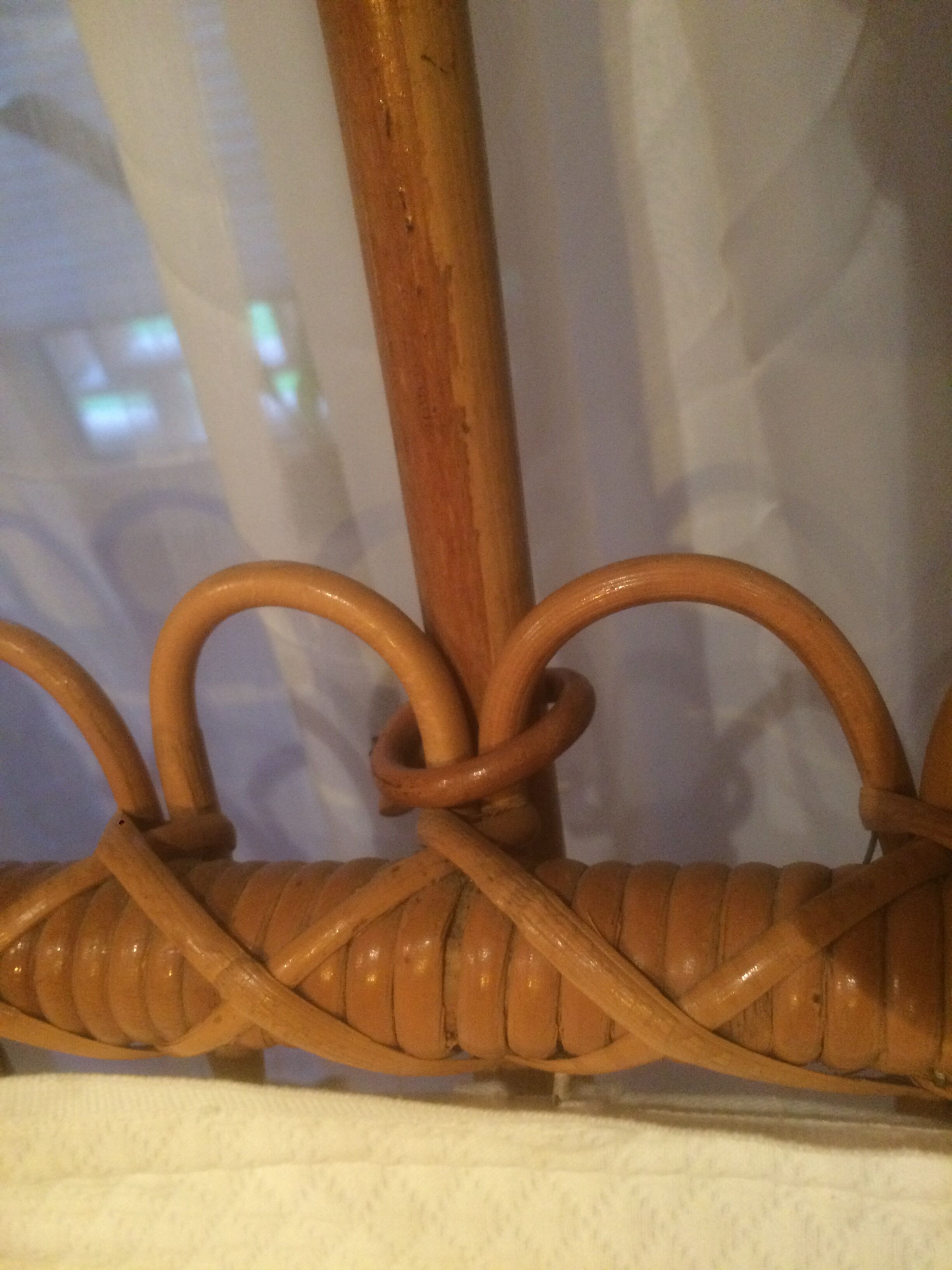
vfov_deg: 61.7
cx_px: 476
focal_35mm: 29
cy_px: 635
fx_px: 1063
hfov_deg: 48.2
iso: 250
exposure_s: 1/17
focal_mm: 4.15
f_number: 2.2
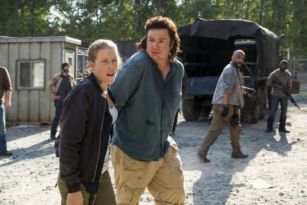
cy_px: 102
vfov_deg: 31.2
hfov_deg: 45.4
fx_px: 367
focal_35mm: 43
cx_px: 154
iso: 200
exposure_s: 1/180
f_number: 5.6
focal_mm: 28.9
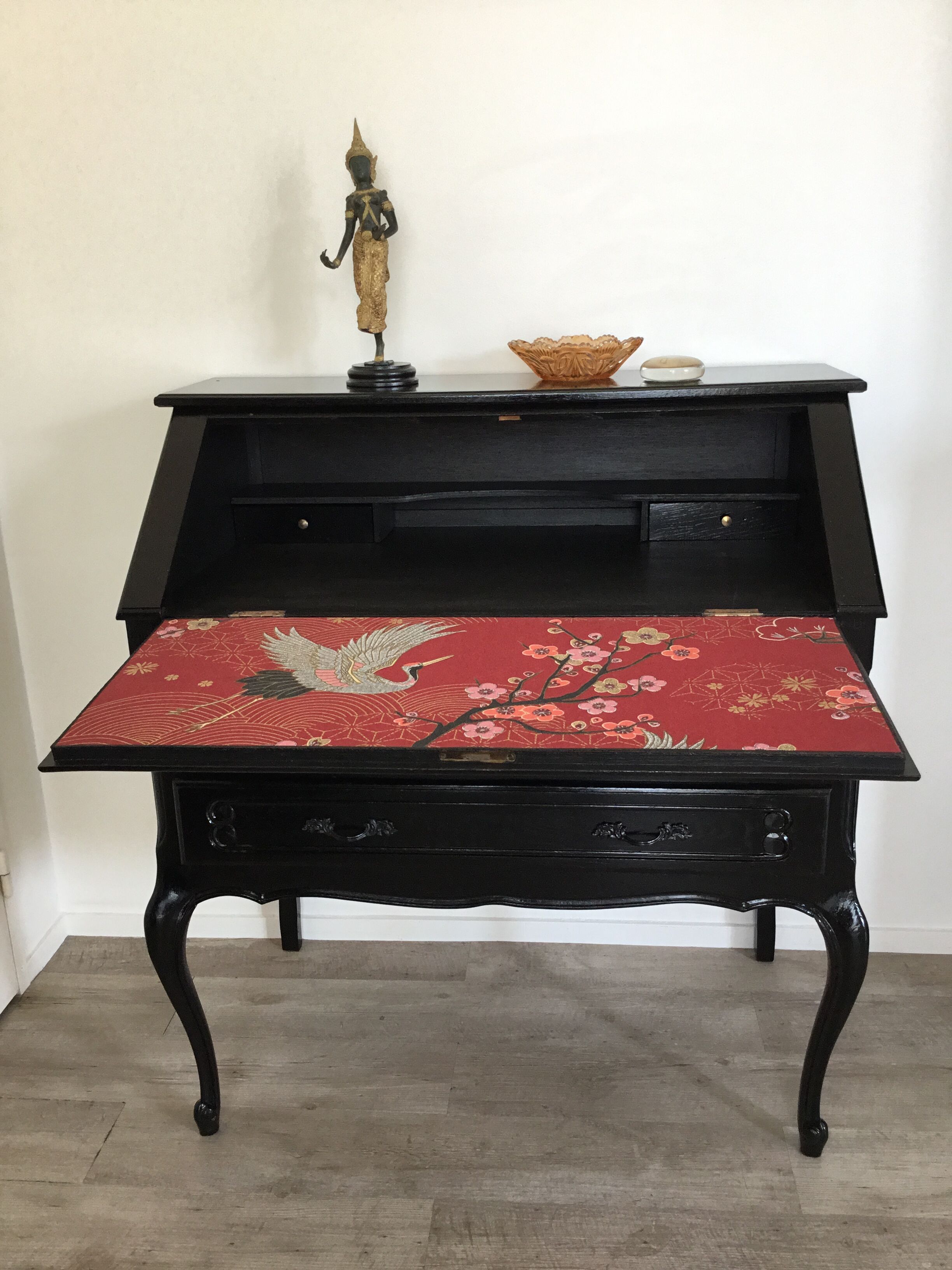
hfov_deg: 45.4
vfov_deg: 58.4
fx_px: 1137
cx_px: 476
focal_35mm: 31
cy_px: 635
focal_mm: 3.3
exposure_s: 1/33
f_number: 2.4
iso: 80
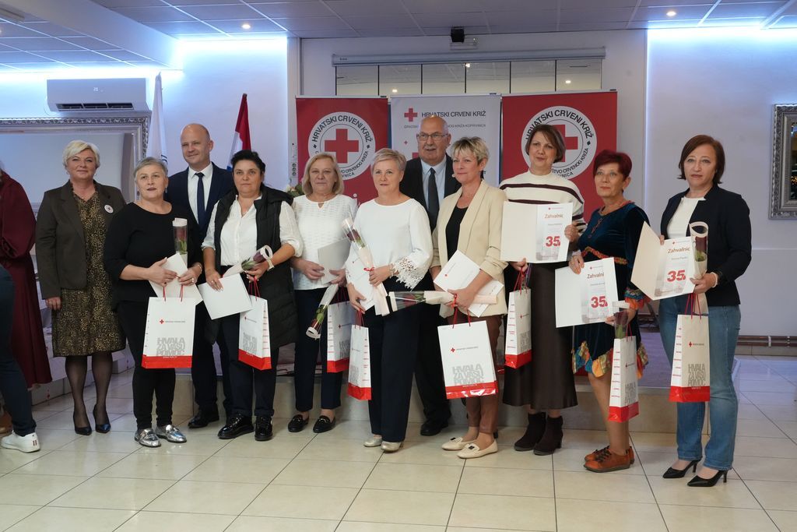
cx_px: 398
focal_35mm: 39
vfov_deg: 34.2
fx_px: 863
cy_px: 266
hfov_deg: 49.5
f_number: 10
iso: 6400
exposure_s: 1/40
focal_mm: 39
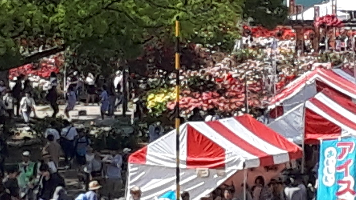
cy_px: -30
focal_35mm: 97
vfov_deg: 12.2
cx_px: 240
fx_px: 916
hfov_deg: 21.9
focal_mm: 3.6
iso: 40
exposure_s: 1/1127
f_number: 1.9
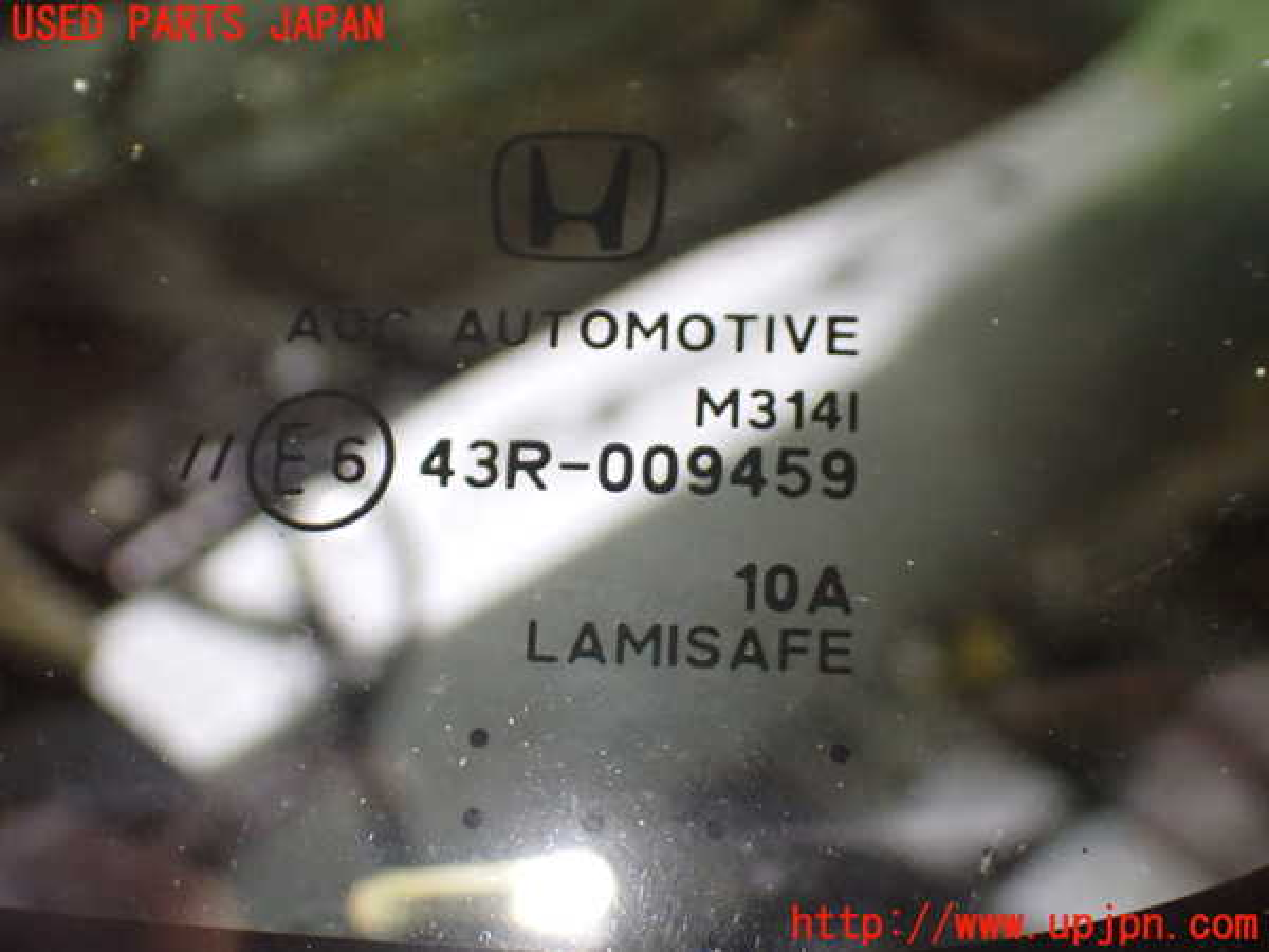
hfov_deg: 35.5
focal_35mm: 54
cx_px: 634
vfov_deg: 27.0
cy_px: 476
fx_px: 1980
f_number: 3.3
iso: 800
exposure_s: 1/50
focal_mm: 9.65
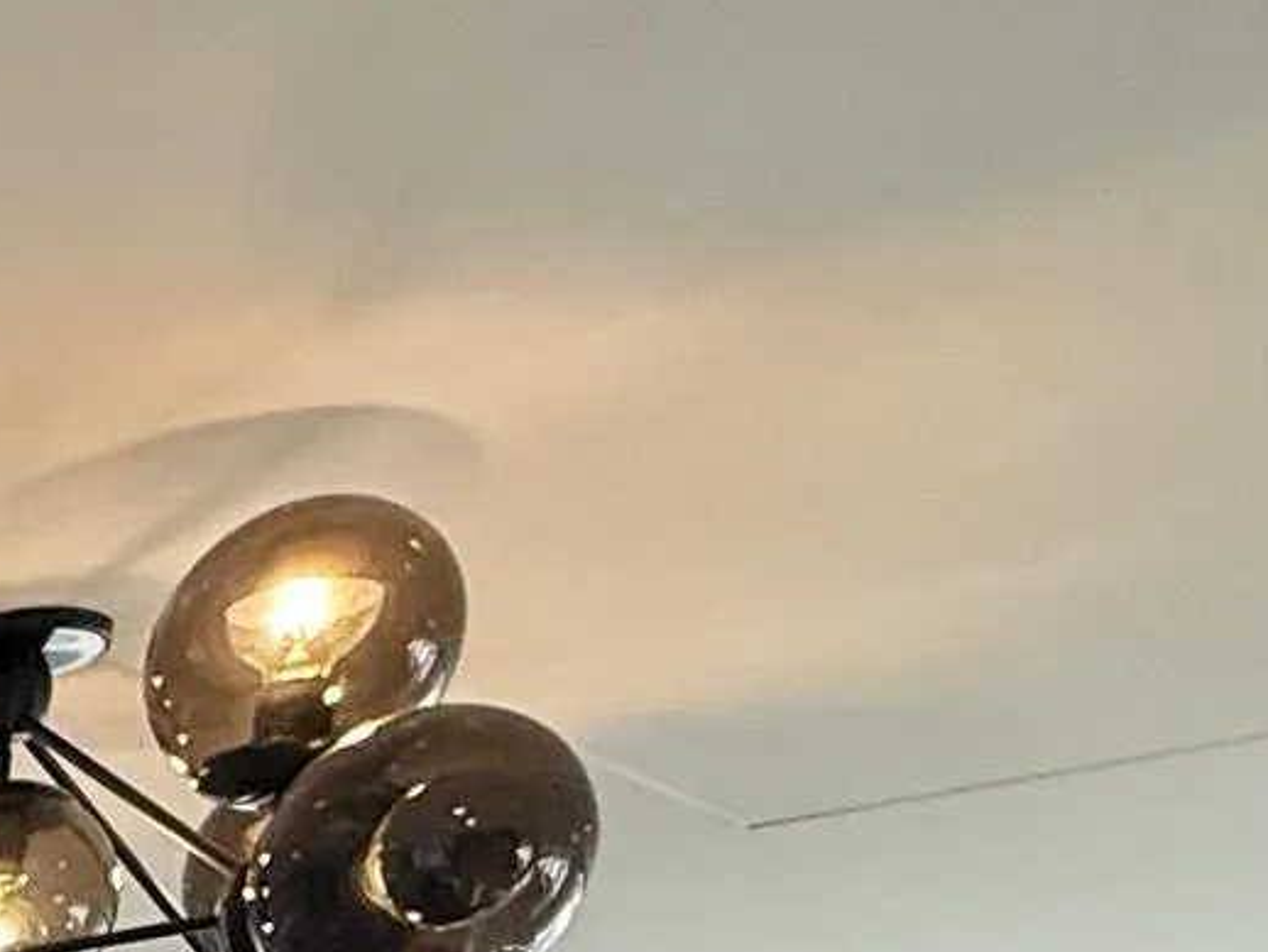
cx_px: -1567
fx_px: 3042
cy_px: 2166
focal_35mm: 83
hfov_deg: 15.7
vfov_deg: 13.7
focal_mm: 2.22
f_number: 2.2
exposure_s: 1/120
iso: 125
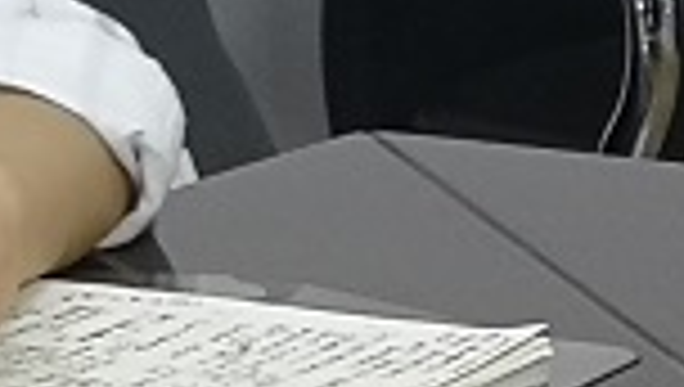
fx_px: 8100
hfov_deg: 4.8
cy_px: -317
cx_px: 938
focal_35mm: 446
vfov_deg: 2.7
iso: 200
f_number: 1.8
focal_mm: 3.95
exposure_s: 1/50
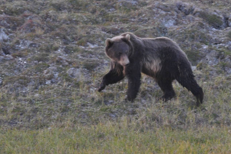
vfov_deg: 2.7
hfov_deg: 4.0
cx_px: 143
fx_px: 3281
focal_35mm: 512
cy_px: 66
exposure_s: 1/80
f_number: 8
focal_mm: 270
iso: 800
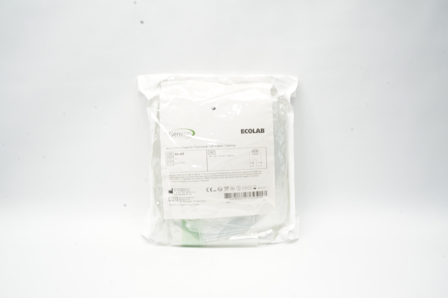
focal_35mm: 30
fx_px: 373
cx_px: 224
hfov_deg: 62.0
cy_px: 149
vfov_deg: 43.5
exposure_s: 1/4
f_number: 22
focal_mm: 20
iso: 800
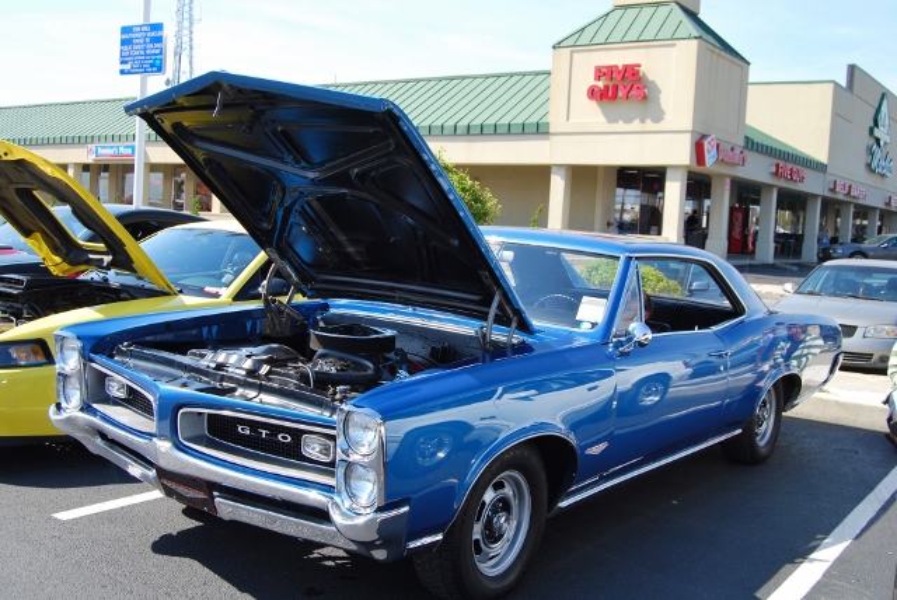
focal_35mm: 39
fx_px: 973
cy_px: 300
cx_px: 448
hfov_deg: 49.5
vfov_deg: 34.3
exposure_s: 1/250
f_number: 8
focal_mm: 26
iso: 200
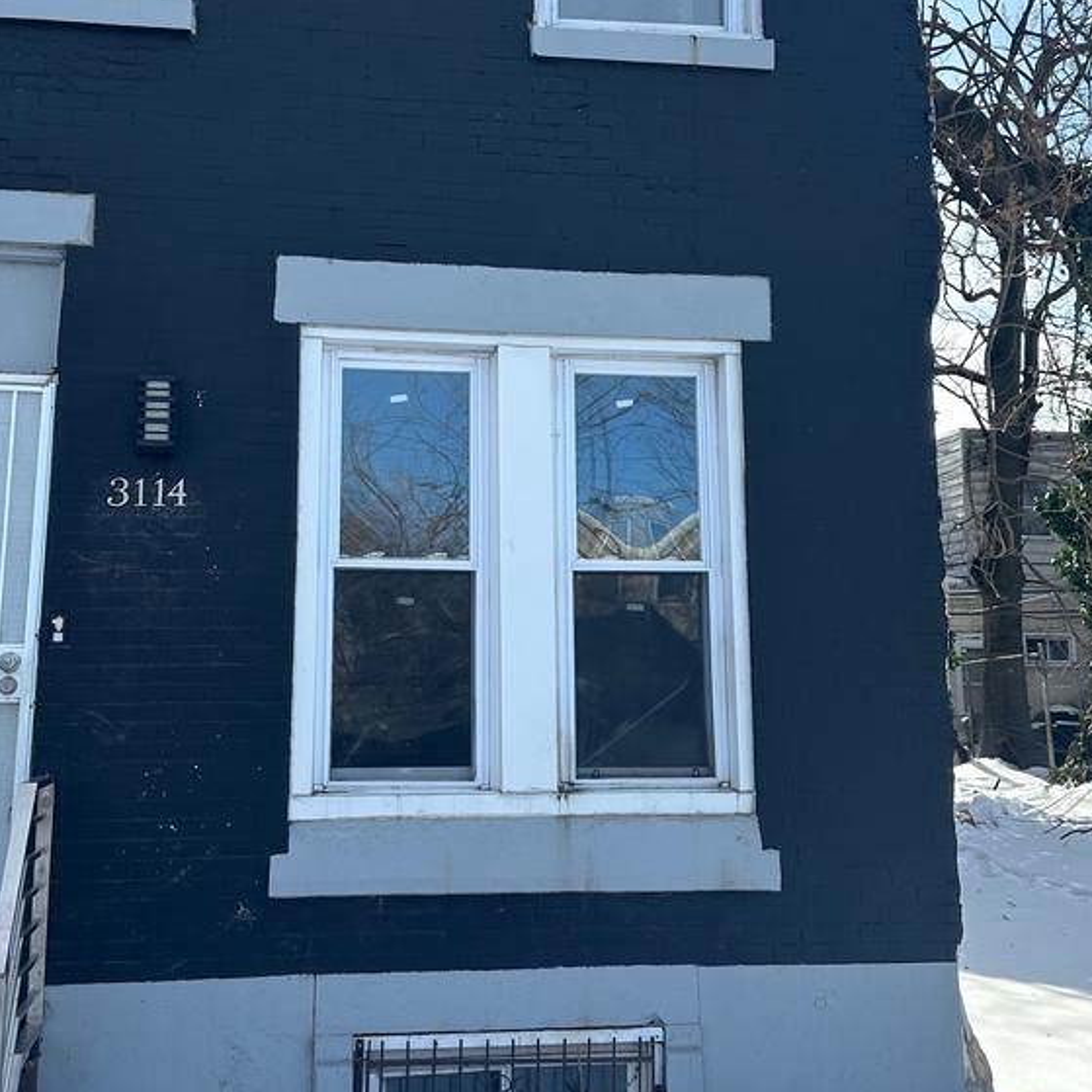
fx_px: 1463
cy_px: 445
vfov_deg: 40.8
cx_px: 494
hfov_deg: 40.9
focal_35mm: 41
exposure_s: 1/2070
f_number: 1.78
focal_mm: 6.86
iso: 80
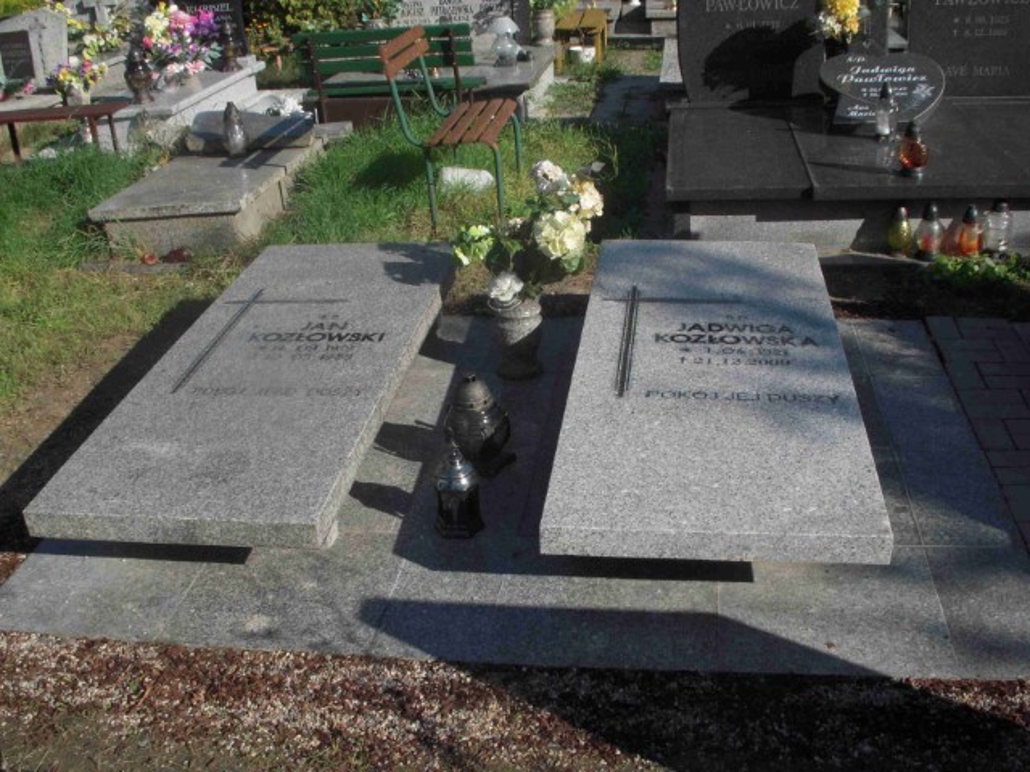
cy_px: 386
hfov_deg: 49.0
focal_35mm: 38
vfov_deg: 37.7
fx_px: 1131
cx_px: 515
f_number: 6.6
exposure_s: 1/320
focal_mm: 6.3
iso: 100
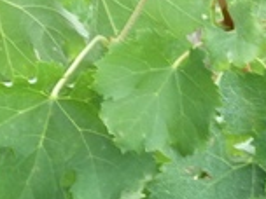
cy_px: 340
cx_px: -93
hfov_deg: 5.6
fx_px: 2713
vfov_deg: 4.2
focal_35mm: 353
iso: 160
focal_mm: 11
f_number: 4.1
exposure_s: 1/30
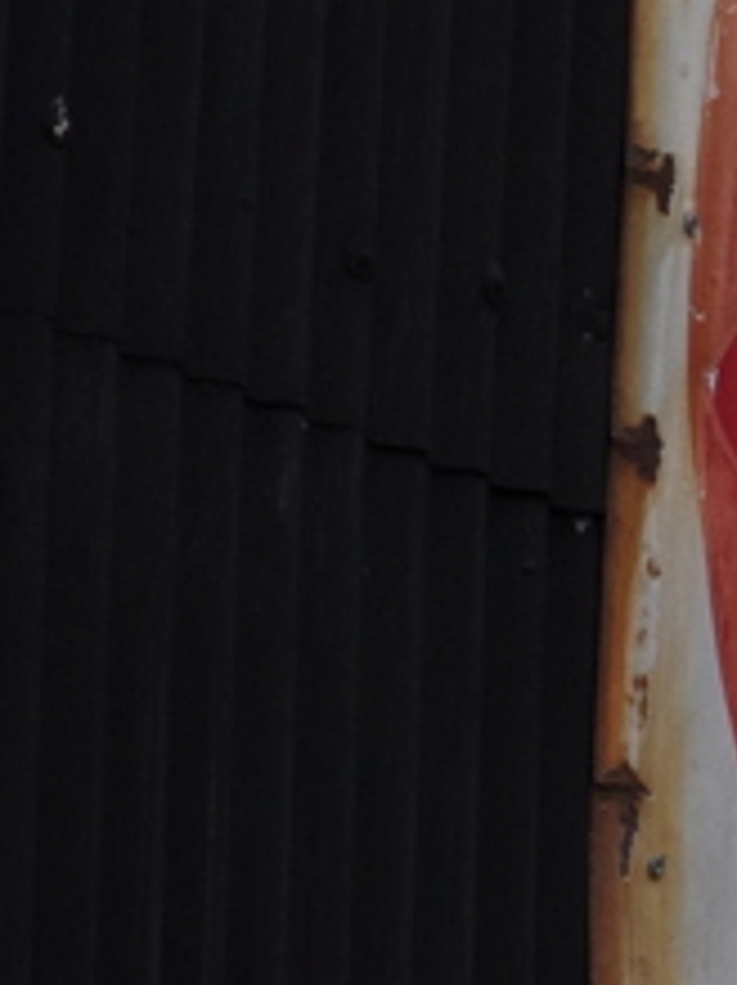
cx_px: 1950
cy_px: 324
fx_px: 13384
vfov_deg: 4.2
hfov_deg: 3.1
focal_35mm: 471
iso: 800
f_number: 10
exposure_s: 1/125
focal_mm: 70
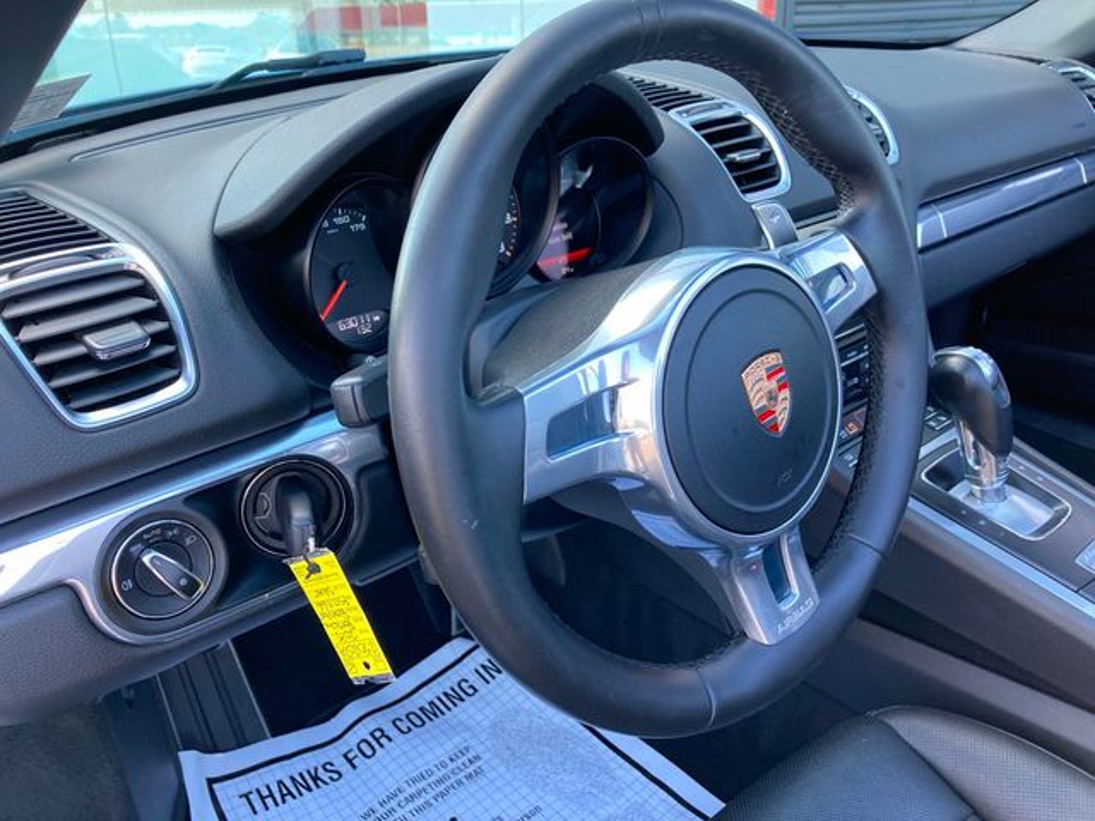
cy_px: 410
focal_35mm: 28
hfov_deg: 63.4
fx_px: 886
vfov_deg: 49.7
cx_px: 548
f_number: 1.8
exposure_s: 1/116
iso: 80
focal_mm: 3.99
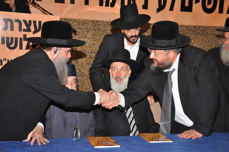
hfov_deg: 33.4
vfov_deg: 22.6
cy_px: 76
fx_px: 381
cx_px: 114
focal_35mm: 60
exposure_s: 1/60
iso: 320
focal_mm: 40
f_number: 5
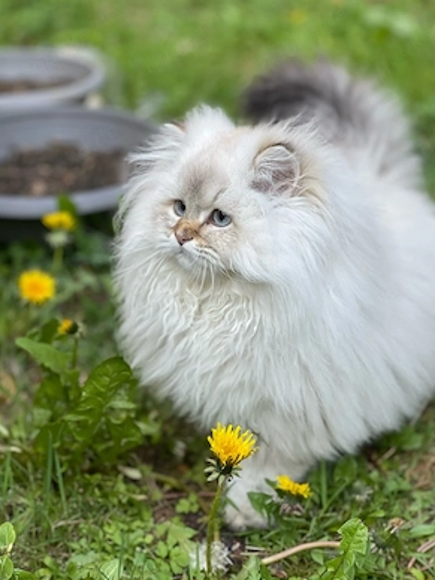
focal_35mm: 66
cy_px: 290
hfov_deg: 22.3
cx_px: 221
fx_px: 1106
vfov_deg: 29.4
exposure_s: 1/121
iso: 64
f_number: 2.2
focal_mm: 7.5
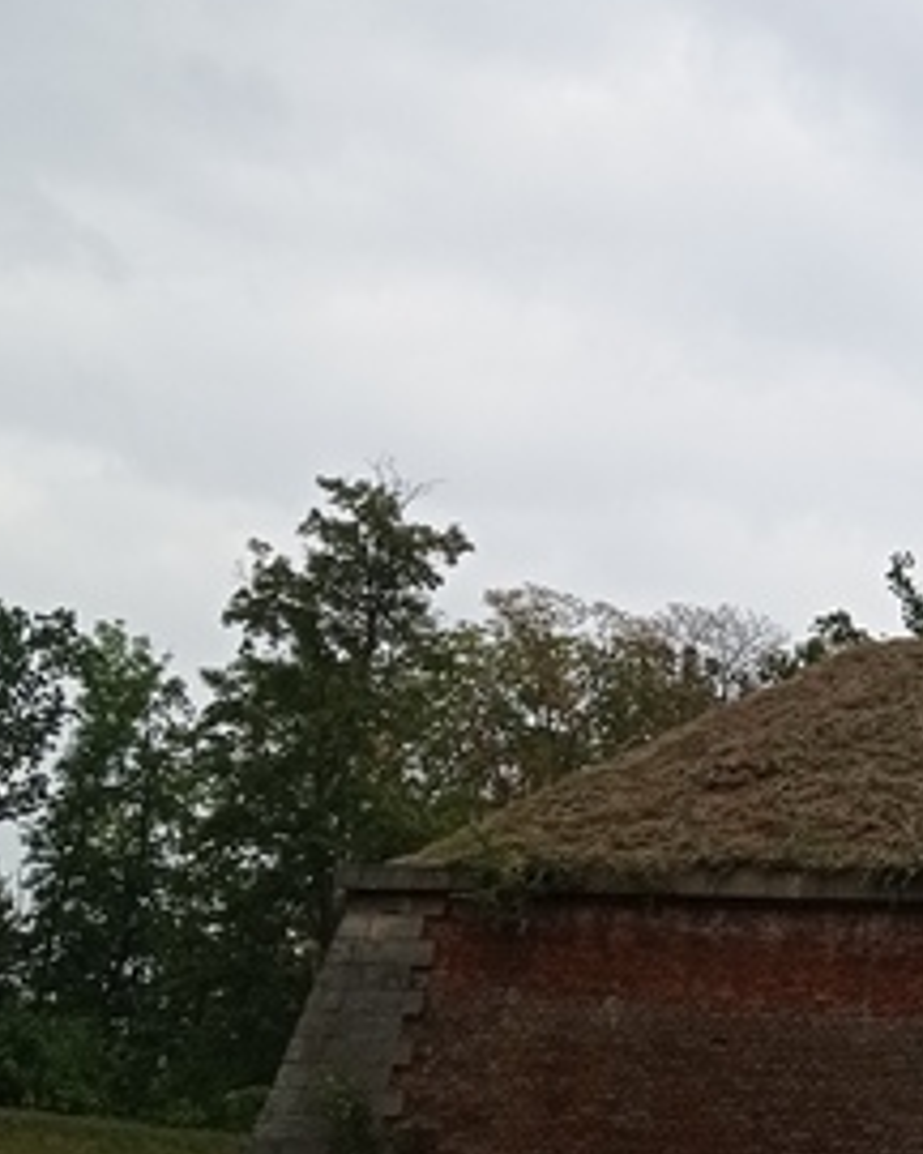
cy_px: 551
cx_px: 1141
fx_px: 2766
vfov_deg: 23.6
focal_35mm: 81
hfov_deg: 17.9
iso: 105
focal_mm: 4.74
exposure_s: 1/3546
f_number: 1.79
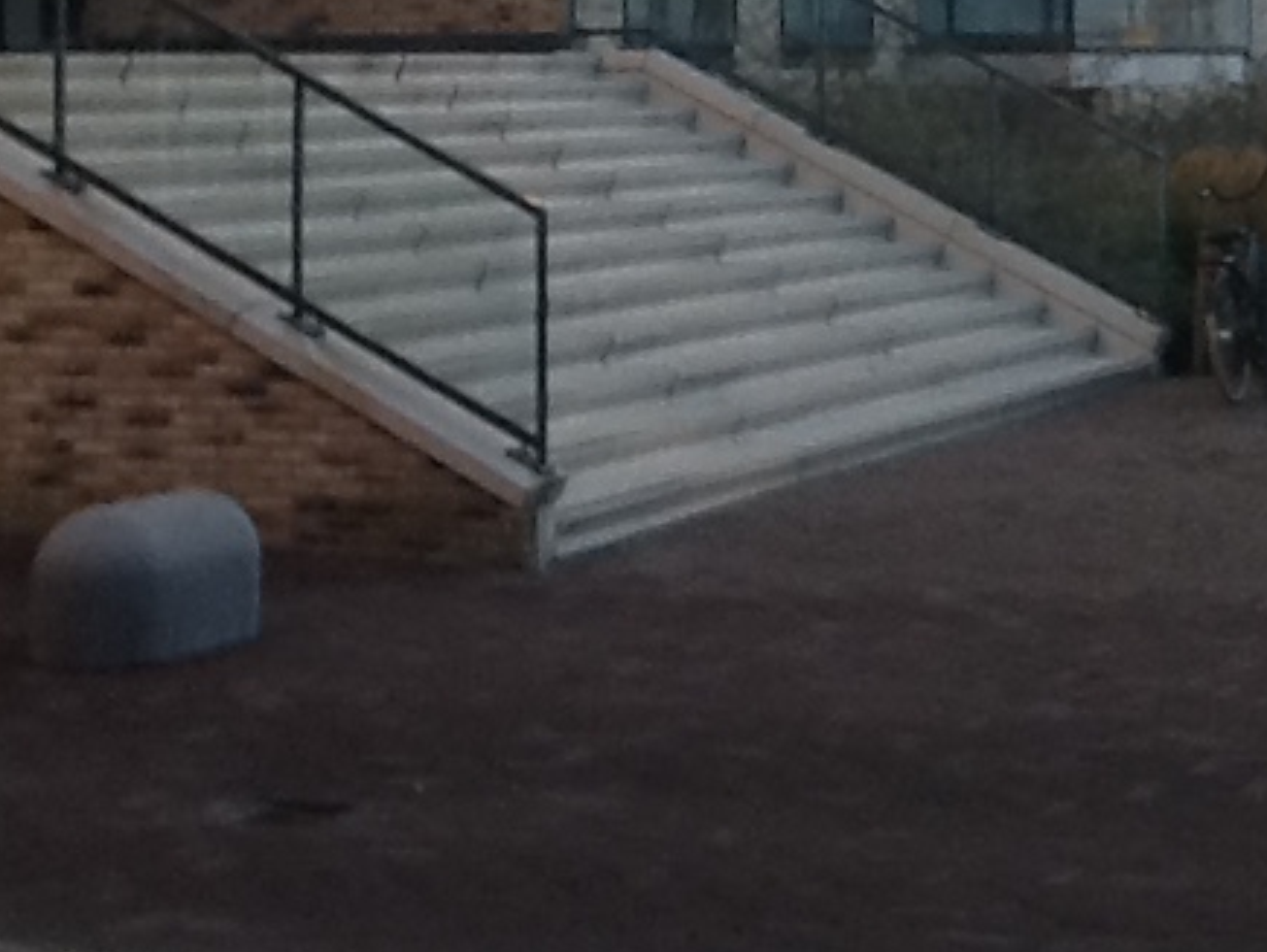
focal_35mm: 97
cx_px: 915
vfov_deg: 15.0
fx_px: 3553
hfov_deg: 20.1
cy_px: -32
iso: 40
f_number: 2.4
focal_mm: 2.03
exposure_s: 1/194
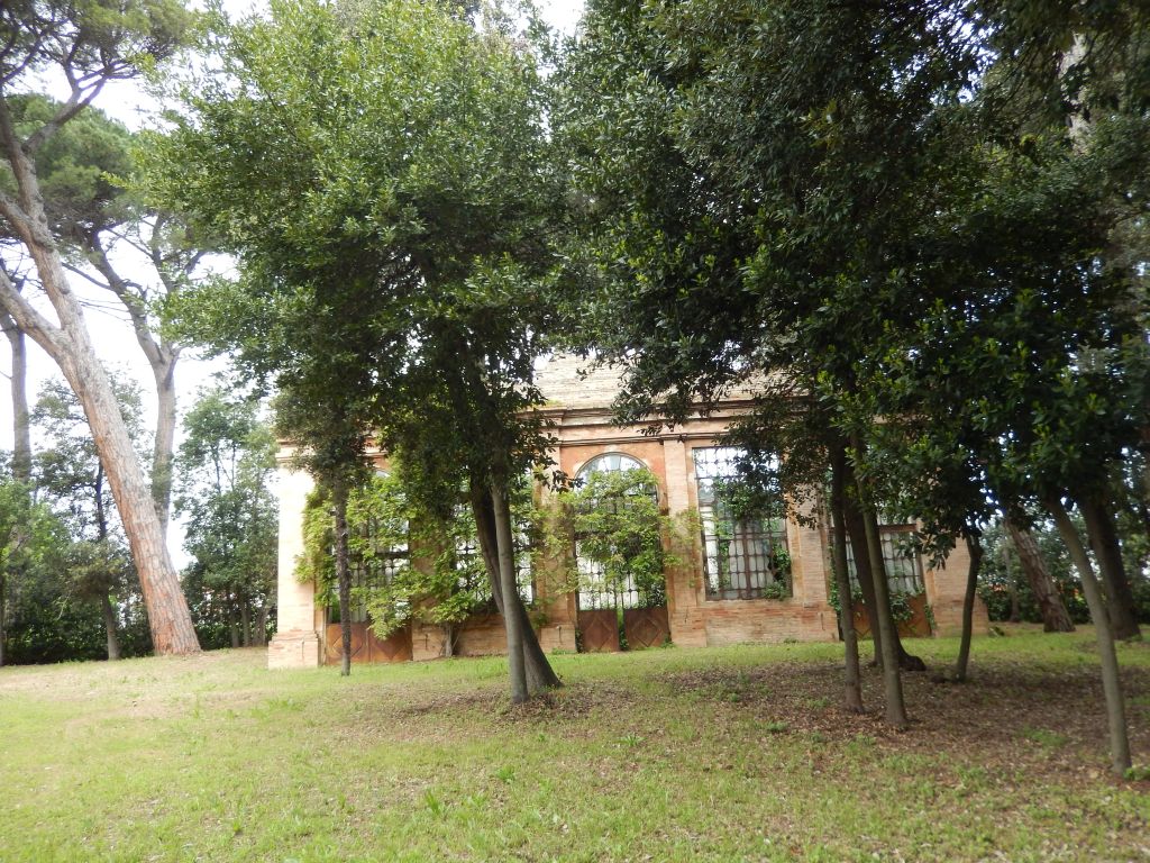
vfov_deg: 54.9
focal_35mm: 25
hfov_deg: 69.4
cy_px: 432
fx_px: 831
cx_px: 575
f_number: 3.4
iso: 125
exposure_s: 1/200
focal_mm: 4.5
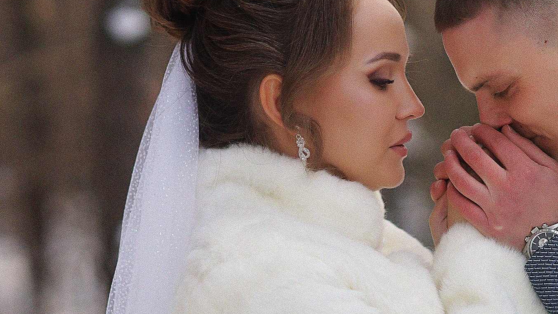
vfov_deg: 7.2
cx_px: 502
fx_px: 2501
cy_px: 188
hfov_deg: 12.6
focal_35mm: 169
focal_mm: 85
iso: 320
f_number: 3.2
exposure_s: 1/1250
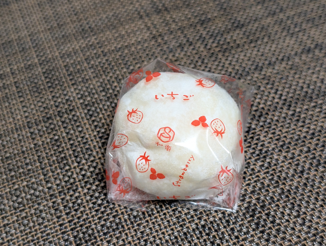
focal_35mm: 49
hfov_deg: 38.9
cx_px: 163
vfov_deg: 29.7
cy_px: 123
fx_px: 462
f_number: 1.68
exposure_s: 1/40
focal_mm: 6.9
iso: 155
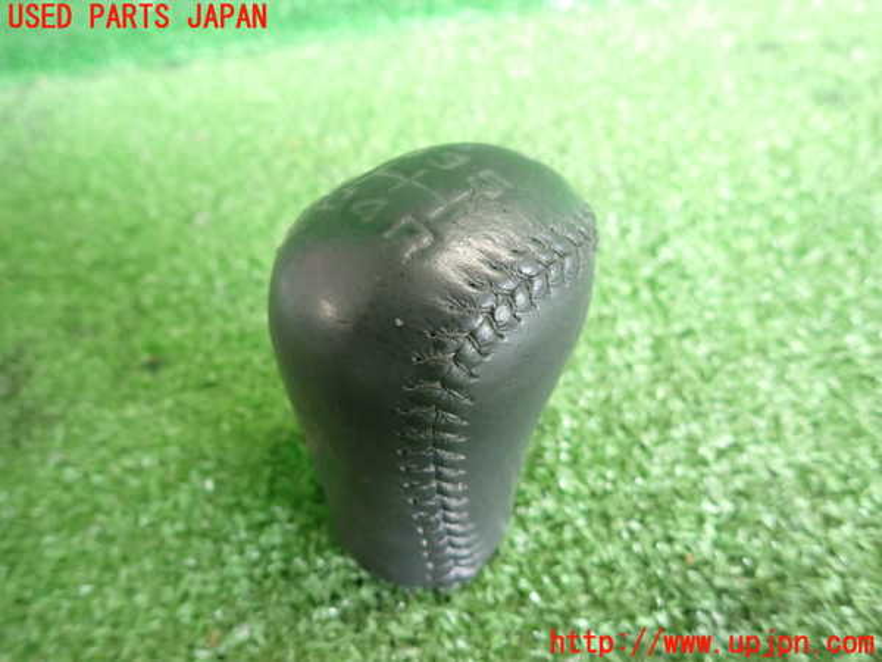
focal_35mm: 25
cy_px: 331
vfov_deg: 54.9
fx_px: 637
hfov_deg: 69.4
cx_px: 441
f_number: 2
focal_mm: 4.5
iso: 1000
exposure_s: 1/100
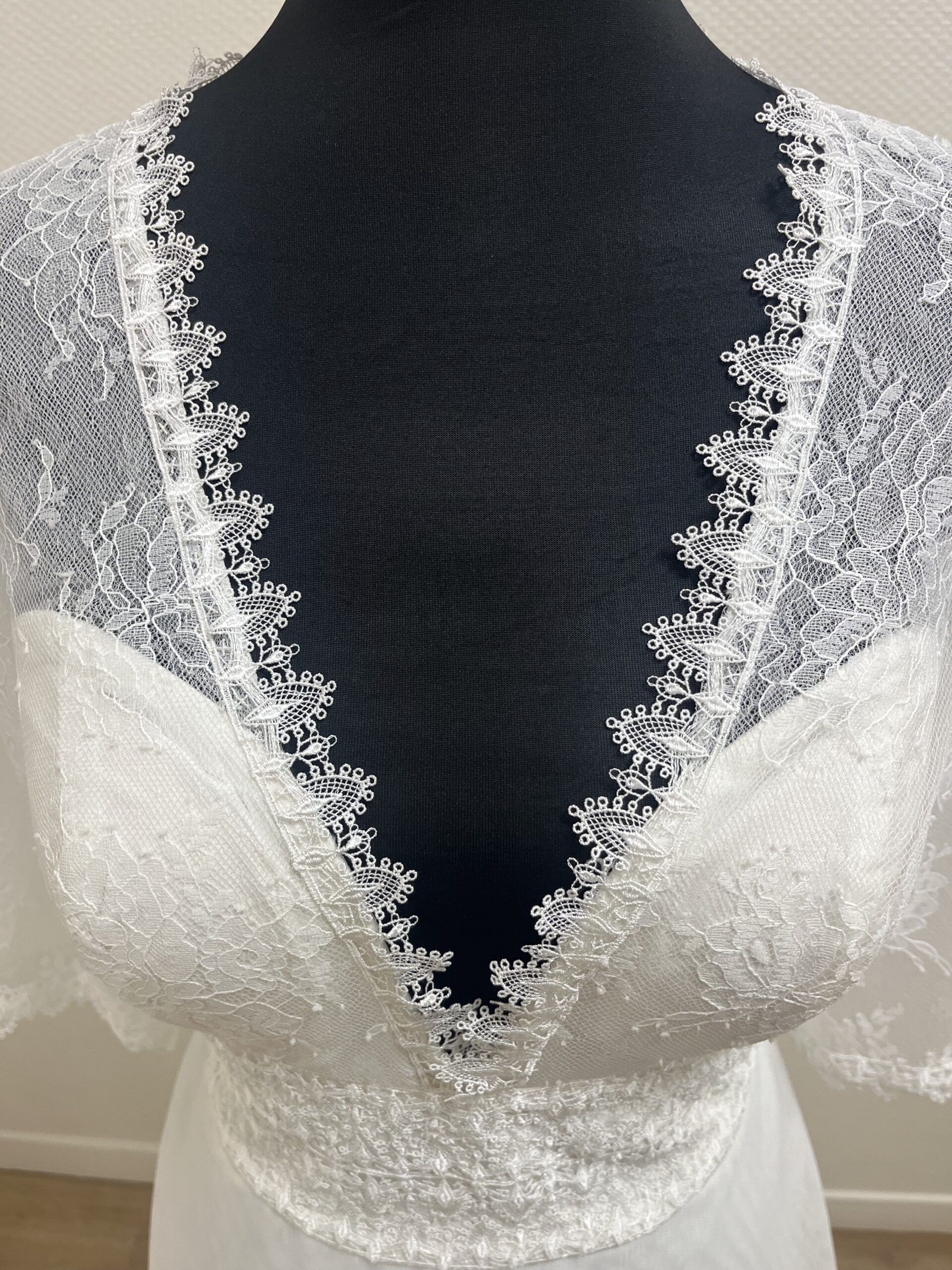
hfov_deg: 53.1
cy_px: 635
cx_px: 476
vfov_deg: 67.3
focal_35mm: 26
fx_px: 953
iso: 100
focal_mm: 5.1
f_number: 1.6
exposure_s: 1/100
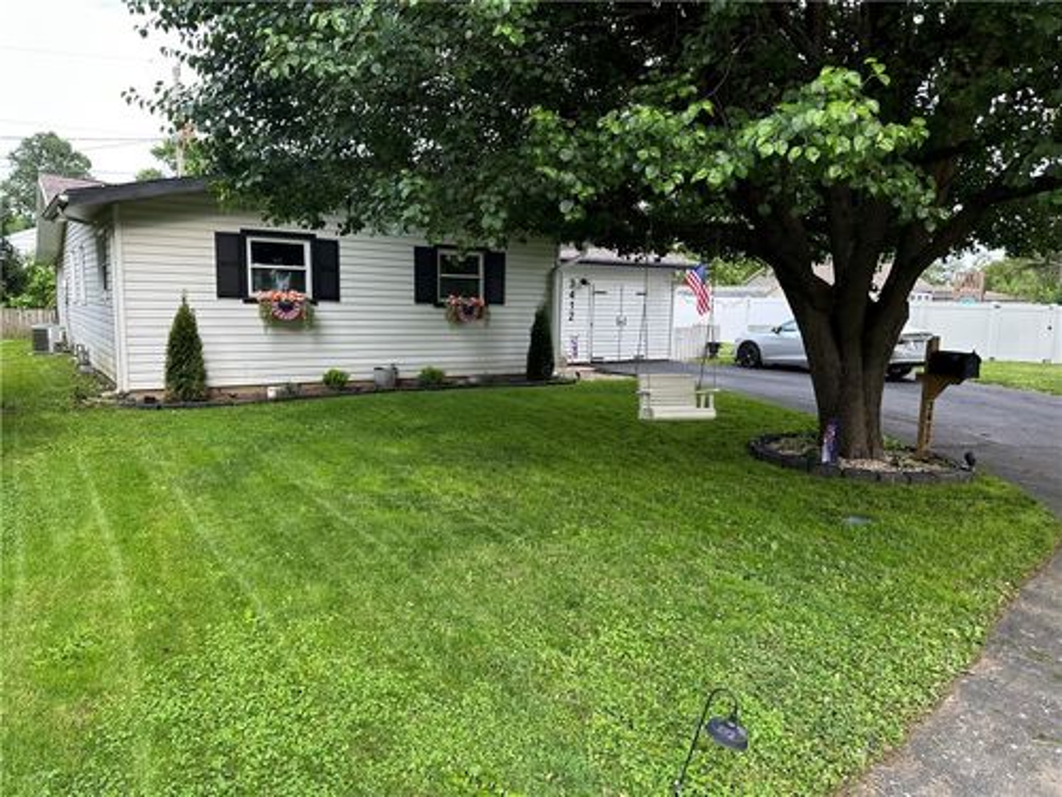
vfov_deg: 56.8
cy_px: 398
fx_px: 736
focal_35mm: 24
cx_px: 531
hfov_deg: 71.6
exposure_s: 1/376
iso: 80
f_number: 1.78
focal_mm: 6.86
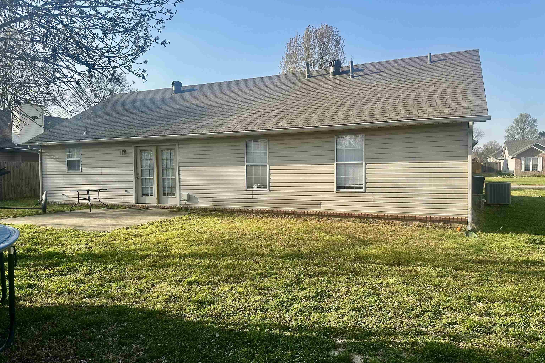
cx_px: 273
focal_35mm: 25
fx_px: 378
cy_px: 189
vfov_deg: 51.3
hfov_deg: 71.5
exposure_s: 1/2299
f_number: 1.78
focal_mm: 6.86
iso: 80
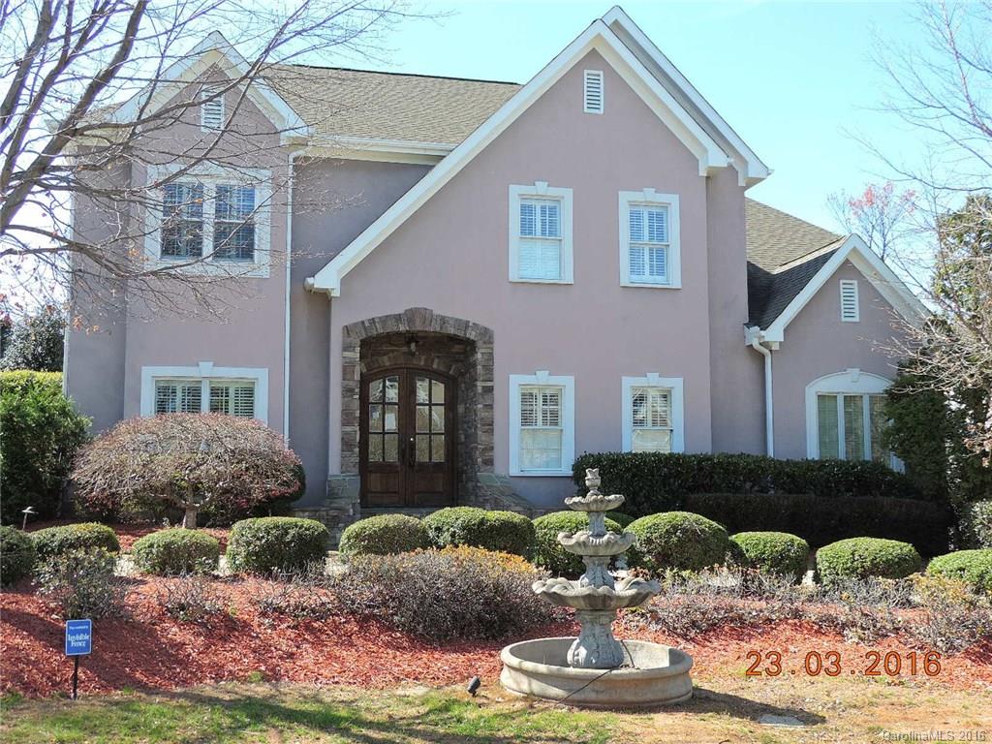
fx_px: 1146
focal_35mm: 40
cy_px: 372
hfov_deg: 46.8
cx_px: 496
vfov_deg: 36.0
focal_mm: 7.1
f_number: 3.3
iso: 80
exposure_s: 1/250
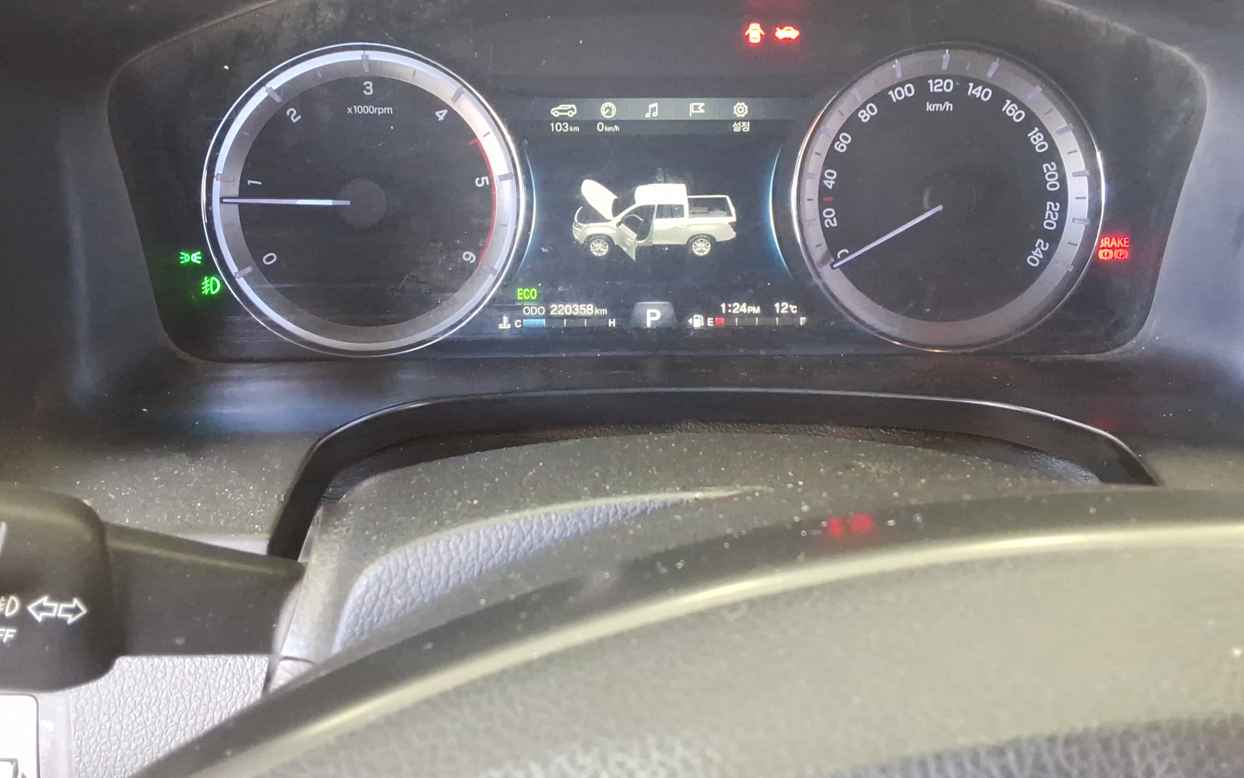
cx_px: 629
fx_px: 1254
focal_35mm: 37
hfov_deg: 52.7
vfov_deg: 33.7
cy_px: 196
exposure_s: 1/24
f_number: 1.9
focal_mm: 2.91
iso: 264
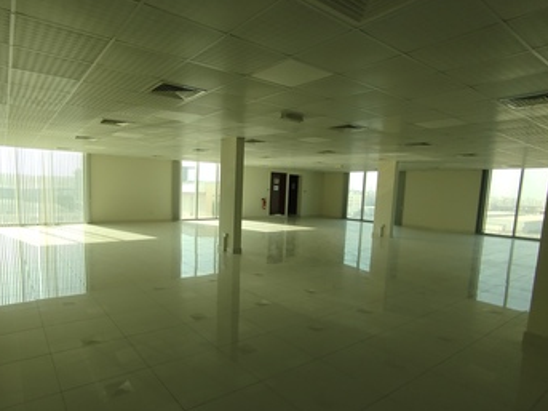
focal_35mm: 20
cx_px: 240
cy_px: 231
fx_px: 317
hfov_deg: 81.4
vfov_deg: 65.7
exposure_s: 1/208
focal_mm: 1.65
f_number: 2.2
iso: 50
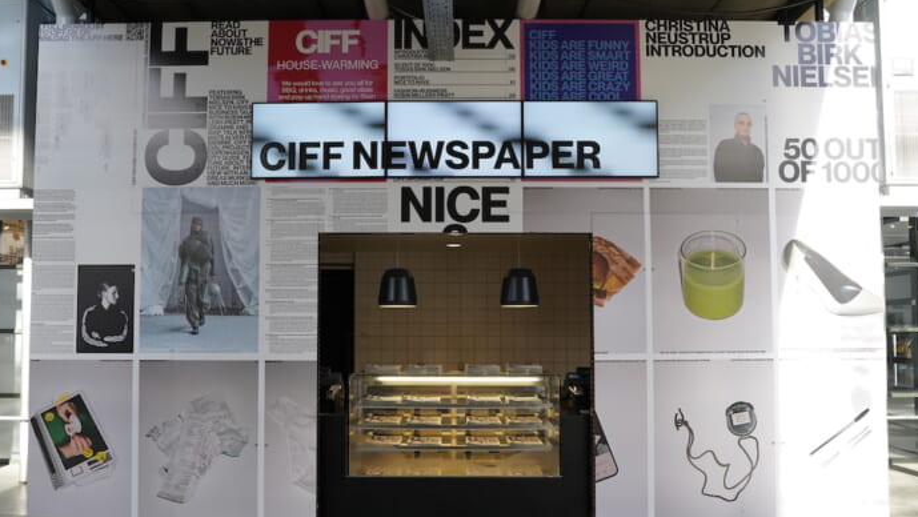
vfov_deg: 35.6
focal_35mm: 33
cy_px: 286
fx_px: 803
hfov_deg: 59.5
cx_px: 454
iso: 2500
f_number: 6.3
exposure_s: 1/500
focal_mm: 31
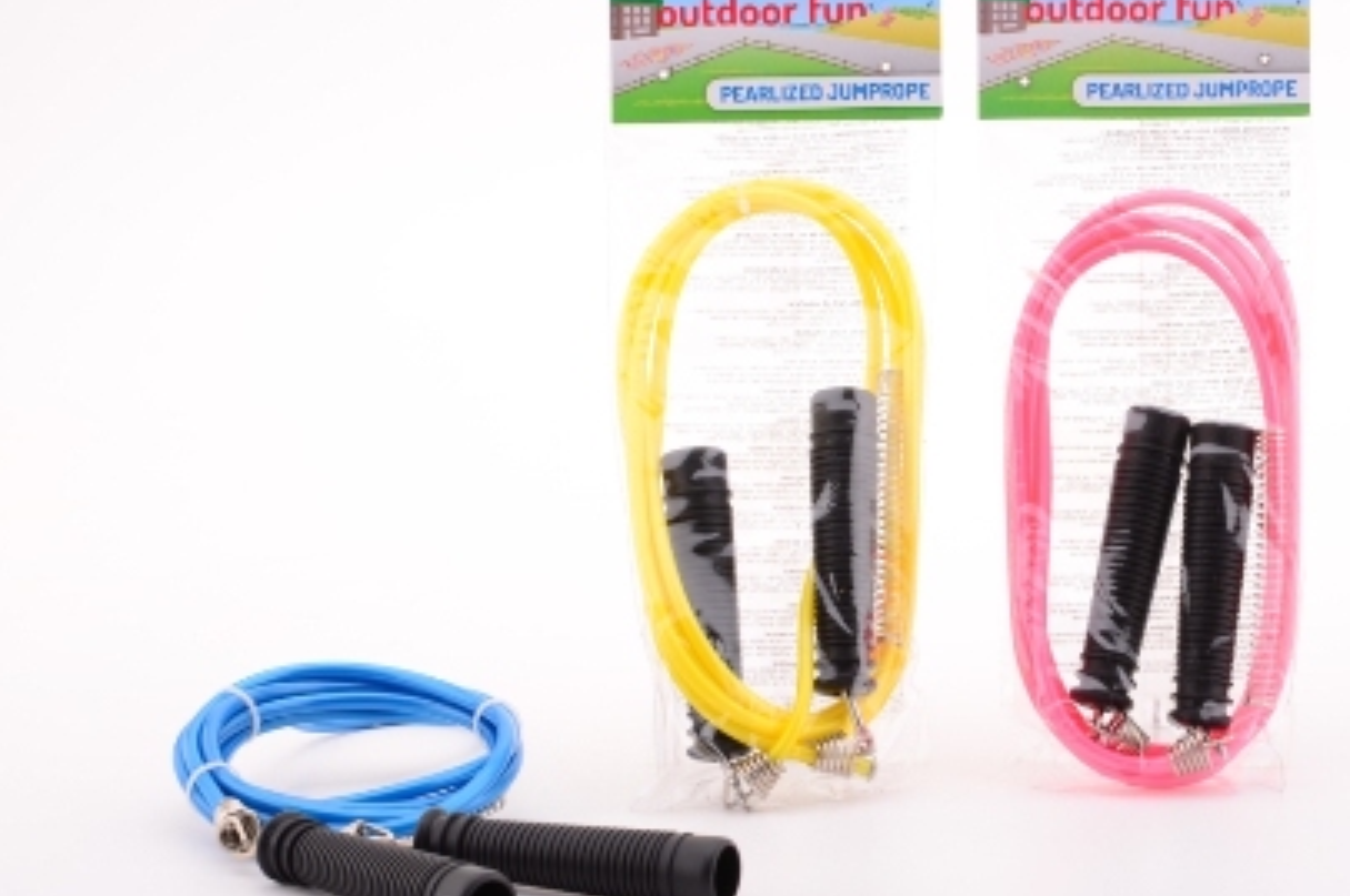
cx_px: 817
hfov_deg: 18.4
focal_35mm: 111
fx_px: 4157
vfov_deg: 12.3
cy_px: 413
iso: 100
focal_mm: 60
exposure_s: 1/125
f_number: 13
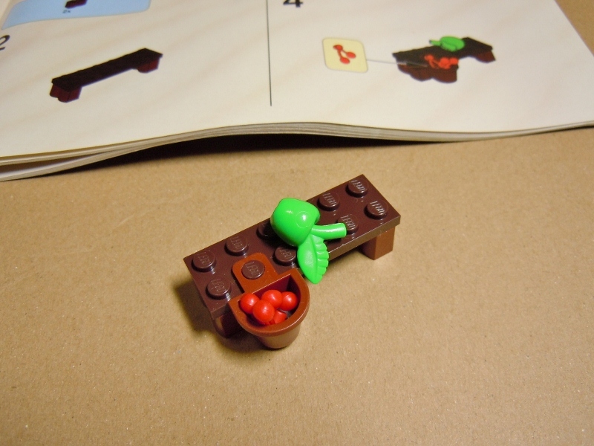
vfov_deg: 46.8
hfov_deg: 60.0
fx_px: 515
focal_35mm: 30
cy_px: 223
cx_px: 297
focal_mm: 5.4
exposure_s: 1/25
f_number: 3.5
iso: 200
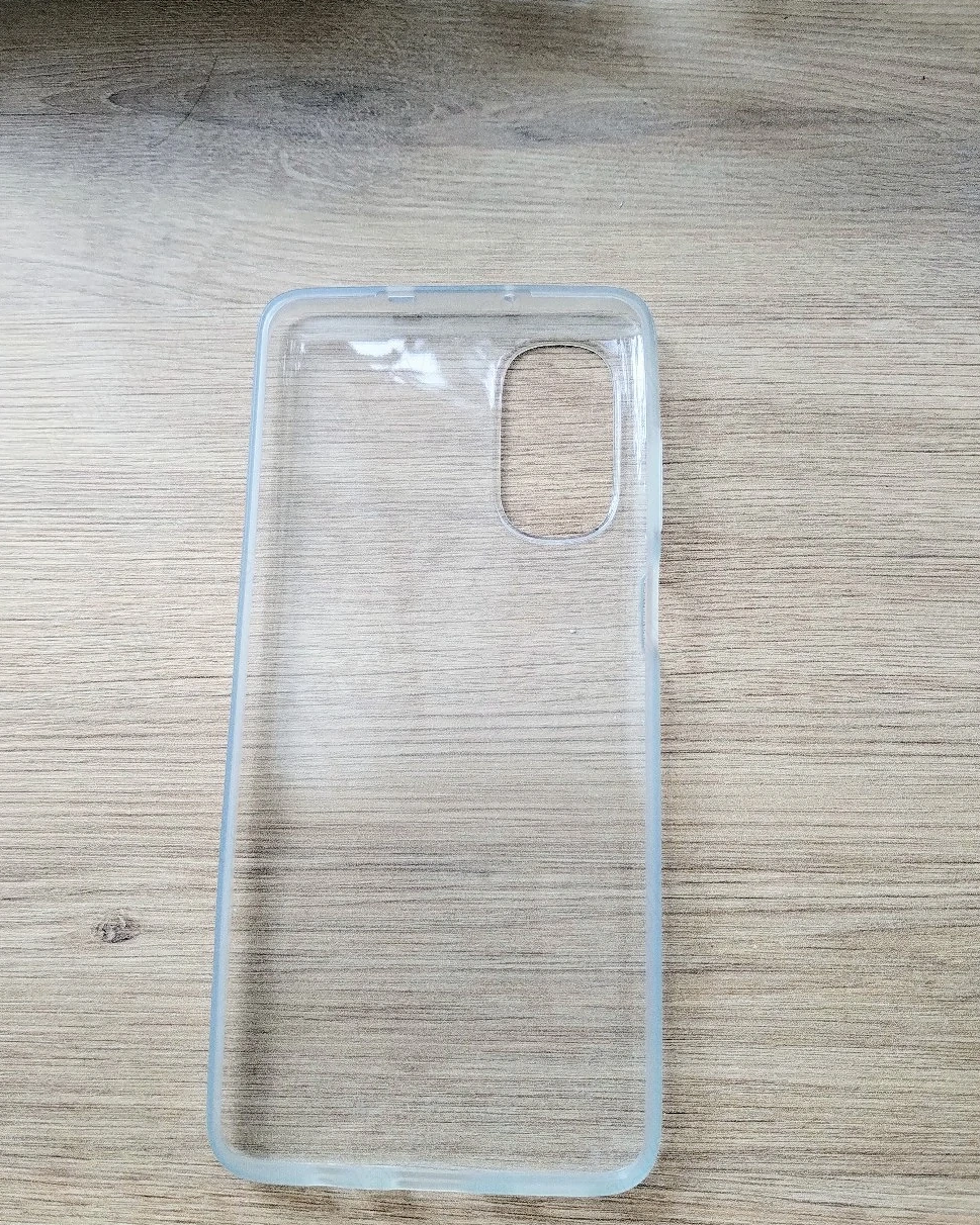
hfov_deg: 48.5
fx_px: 1088
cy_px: 669
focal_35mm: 30
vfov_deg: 58.7
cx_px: 479
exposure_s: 1/50
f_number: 1.8
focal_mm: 4.27
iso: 441
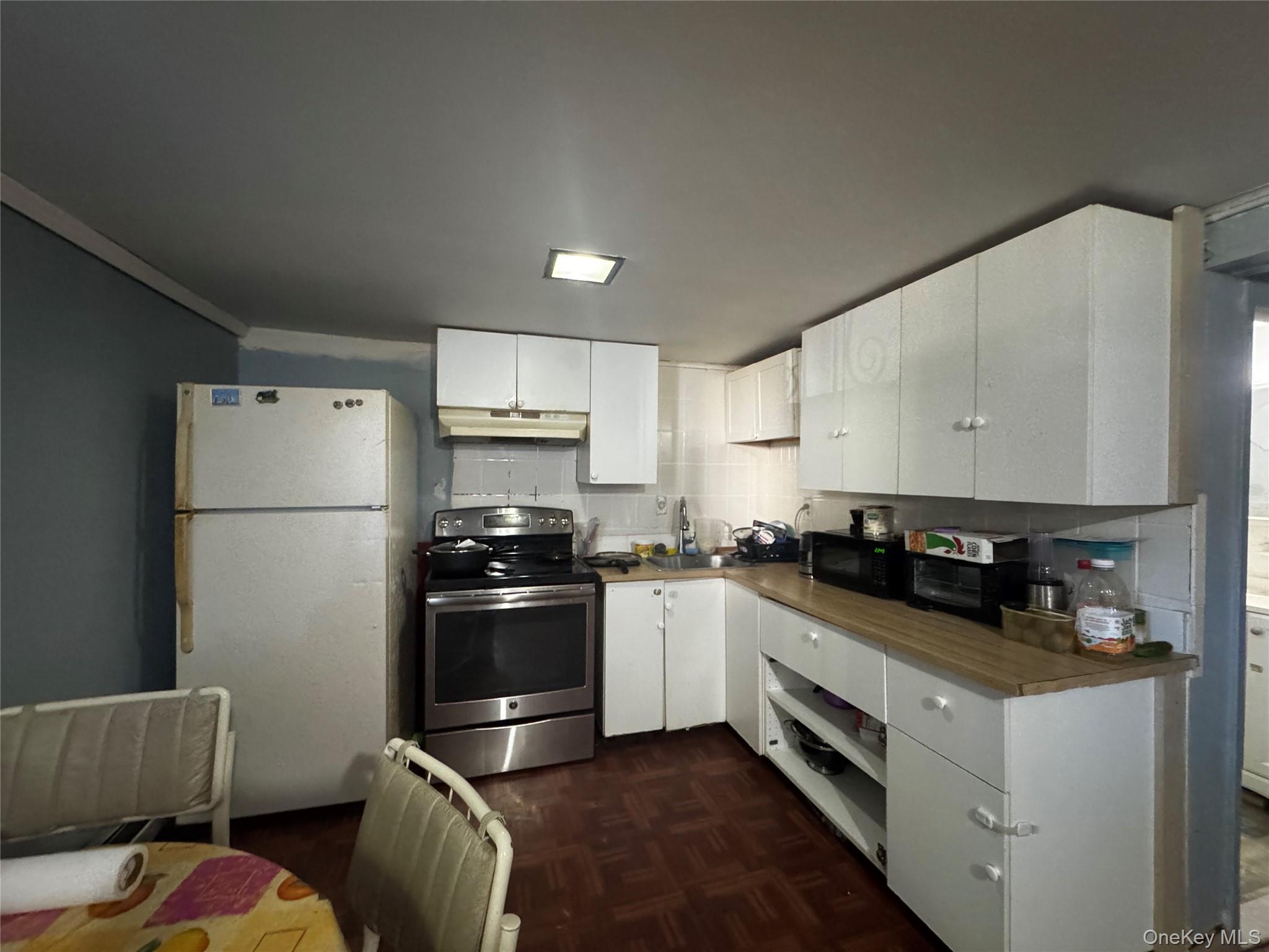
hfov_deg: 102.1
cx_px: 634
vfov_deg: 85.7
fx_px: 513
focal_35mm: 14
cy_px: 476
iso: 1250
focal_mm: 2.22
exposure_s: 1/60
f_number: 2.2
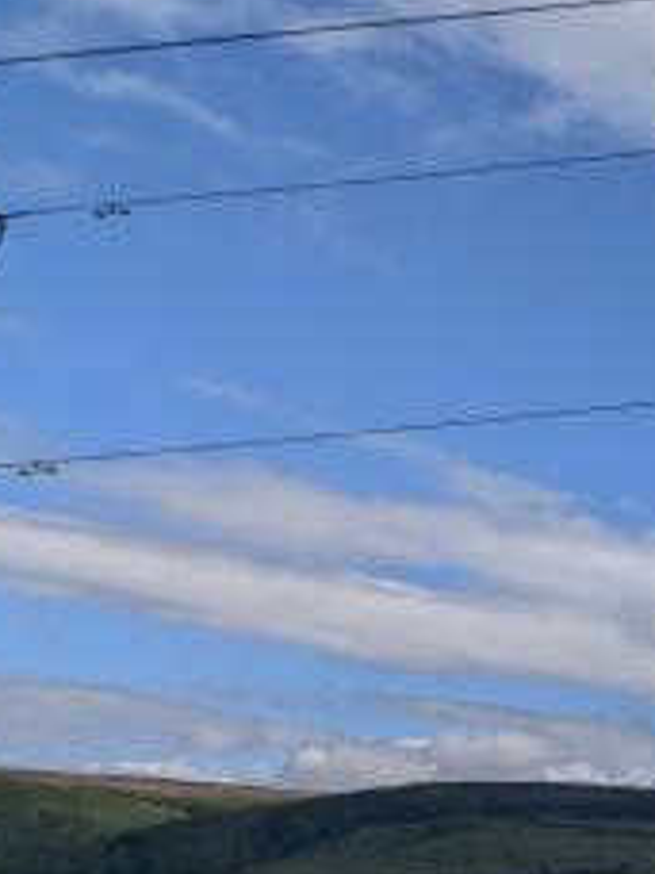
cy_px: 987
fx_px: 1362
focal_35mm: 54
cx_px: 1693
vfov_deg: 31.2
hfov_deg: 13.9
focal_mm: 2.23
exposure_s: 1/8403
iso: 40
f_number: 1.95
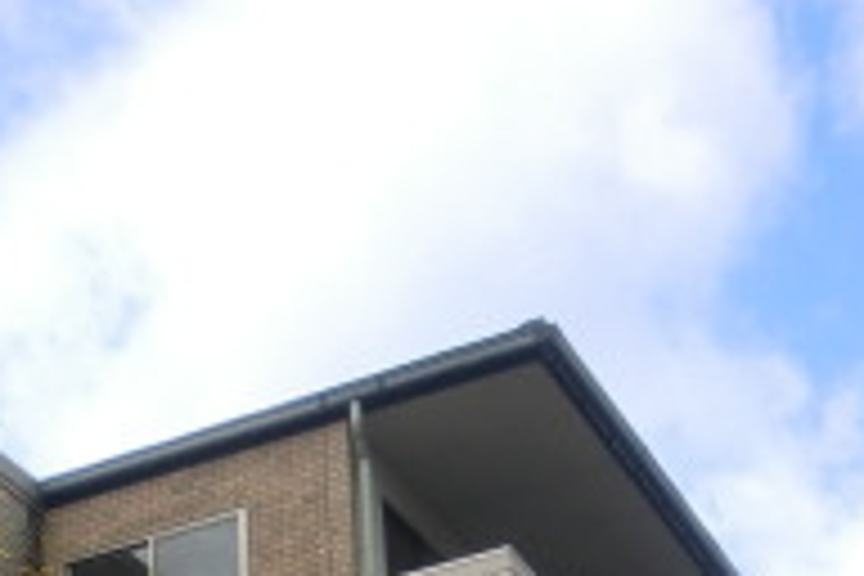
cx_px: -22
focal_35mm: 90
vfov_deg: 13.6
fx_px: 2160
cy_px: 1030
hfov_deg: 21.7
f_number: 2.6
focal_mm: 4.65
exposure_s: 1/500
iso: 64
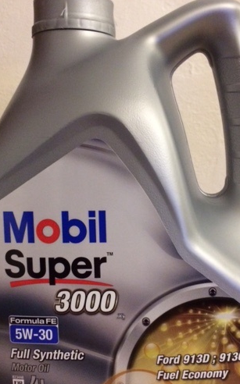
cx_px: 128
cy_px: 198
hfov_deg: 31.9
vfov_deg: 49.3
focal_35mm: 40
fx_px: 419
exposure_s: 1/17
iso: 500
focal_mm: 4.15
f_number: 2.2
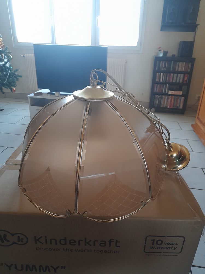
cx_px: 102
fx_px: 197
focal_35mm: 25
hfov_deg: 54.9
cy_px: 137
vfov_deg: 69.4
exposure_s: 1/33
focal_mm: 4.6
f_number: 2
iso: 500
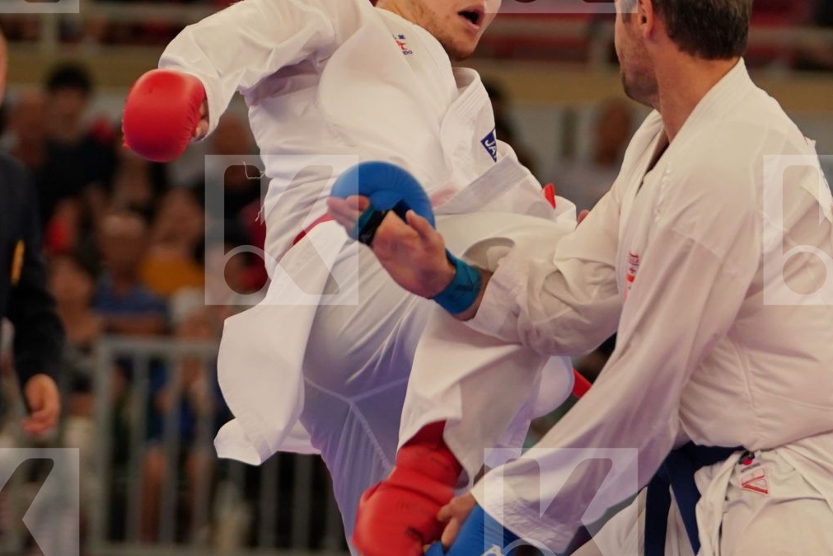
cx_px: 561
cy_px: 230
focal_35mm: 358
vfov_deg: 3.8
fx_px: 8283
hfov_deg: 5.8
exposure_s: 1/1000
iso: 1250
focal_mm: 134
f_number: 2.8
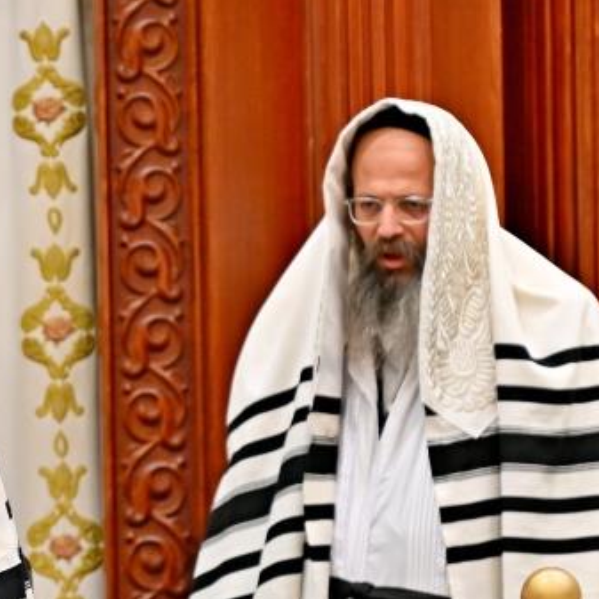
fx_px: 15153
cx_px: -135
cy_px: 336
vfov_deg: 2.3
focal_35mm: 774
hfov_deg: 2.3
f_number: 2.8
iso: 160
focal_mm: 200
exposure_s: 1/250
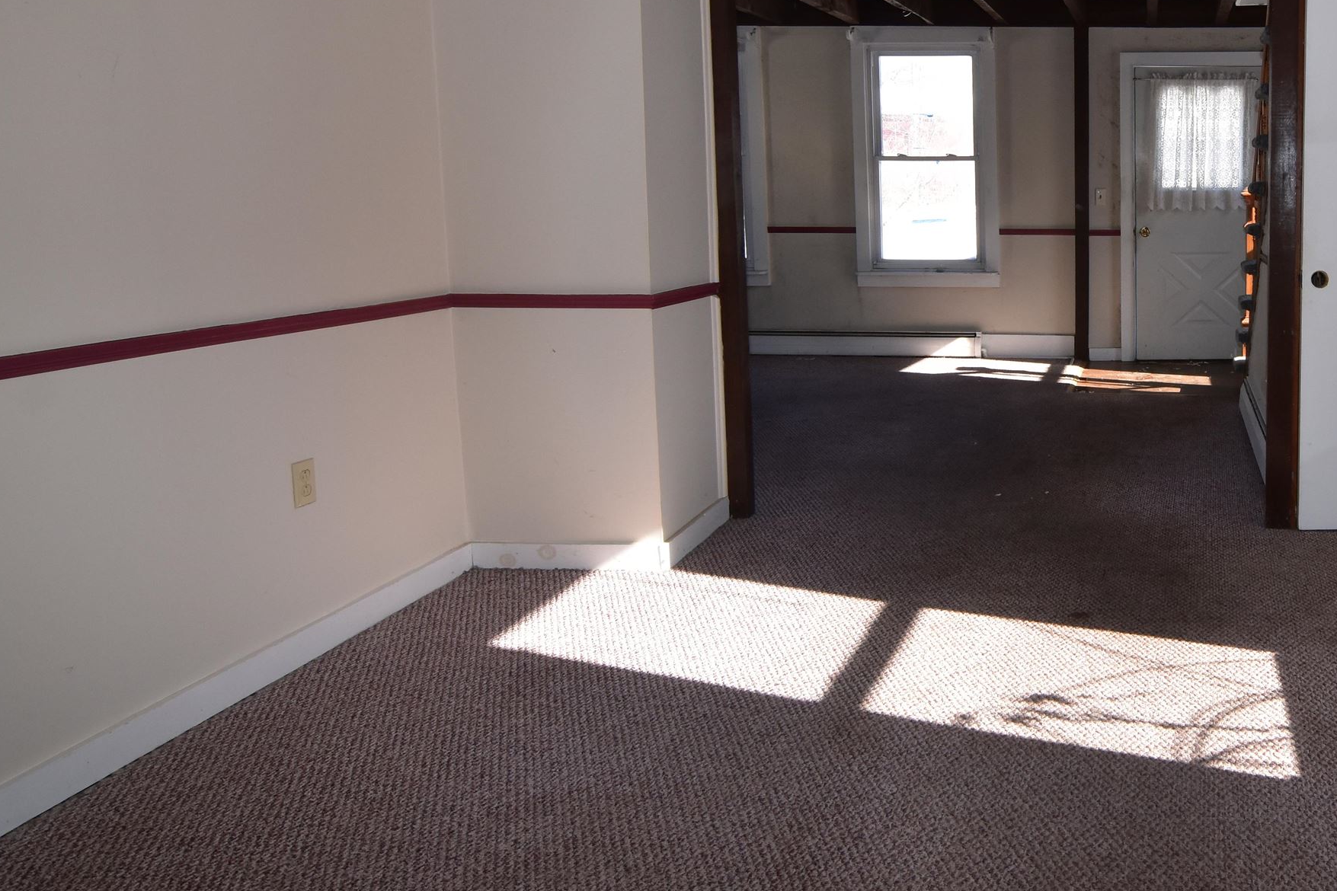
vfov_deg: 44.6
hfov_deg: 57.5
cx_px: 1126
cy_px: 306
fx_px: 1072
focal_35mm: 29
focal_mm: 11
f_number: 9
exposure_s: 1/125
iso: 640
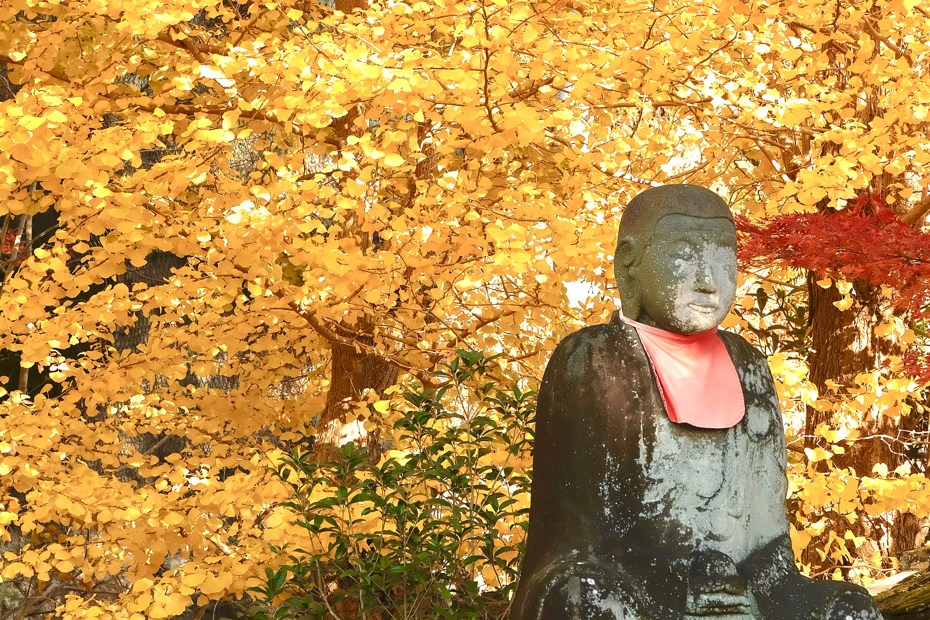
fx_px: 3022
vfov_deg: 11.7
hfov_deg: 17.5
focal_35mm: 117
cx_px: 511
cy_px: 338
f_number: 9
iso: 80
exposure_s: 1/38
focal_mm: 70
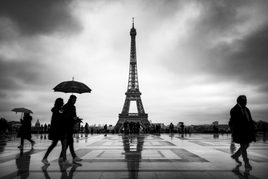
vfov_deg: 37.9
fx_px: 261
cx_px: 134
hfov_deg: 54.4
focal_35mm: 35
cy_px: 90
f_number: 8
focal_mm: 35
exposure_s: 1/30
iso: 250
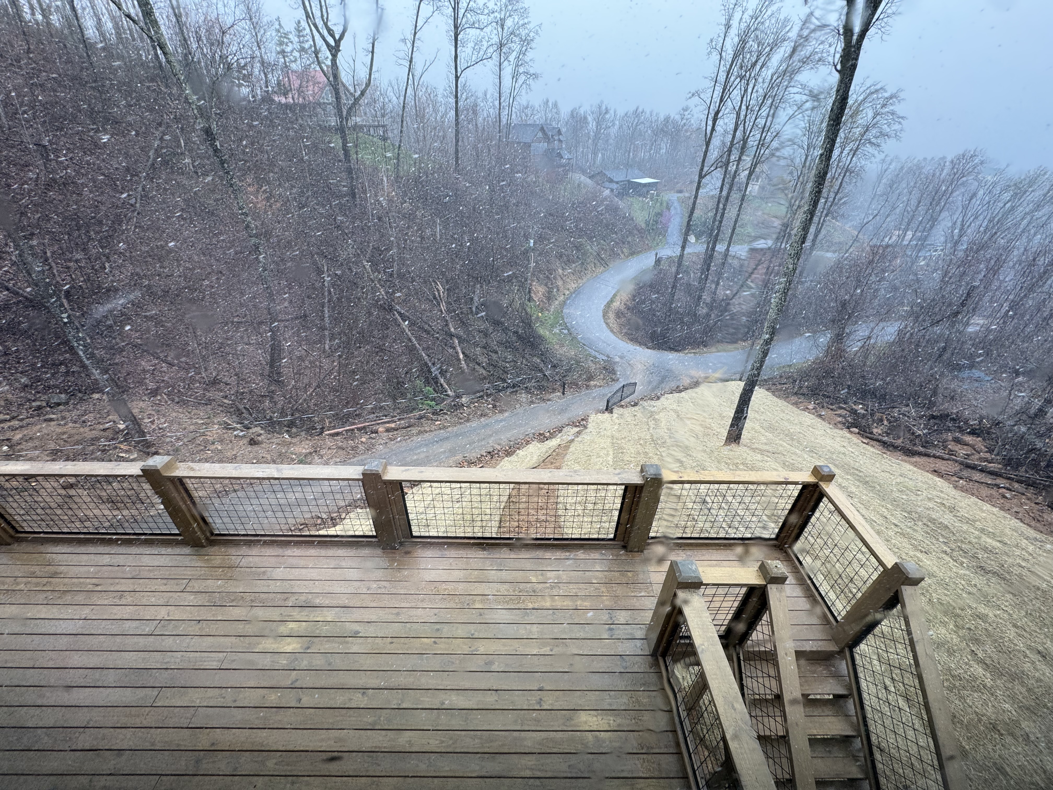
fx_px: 426
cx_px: 526
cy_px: 395
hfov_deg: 102.1
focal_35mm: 14
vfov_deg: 85.7
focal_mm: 2.22
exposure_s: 1/125
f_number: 2.2
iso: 40
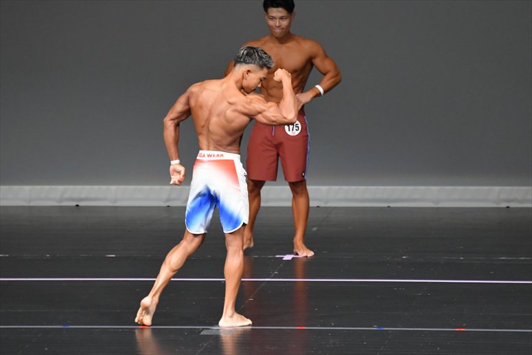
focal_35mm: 375
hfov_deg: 5.5
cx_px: 266
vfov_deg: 3.7
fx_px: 5539
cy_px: 178
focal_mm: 250
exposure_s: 1/400
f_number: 5.6
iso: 5000
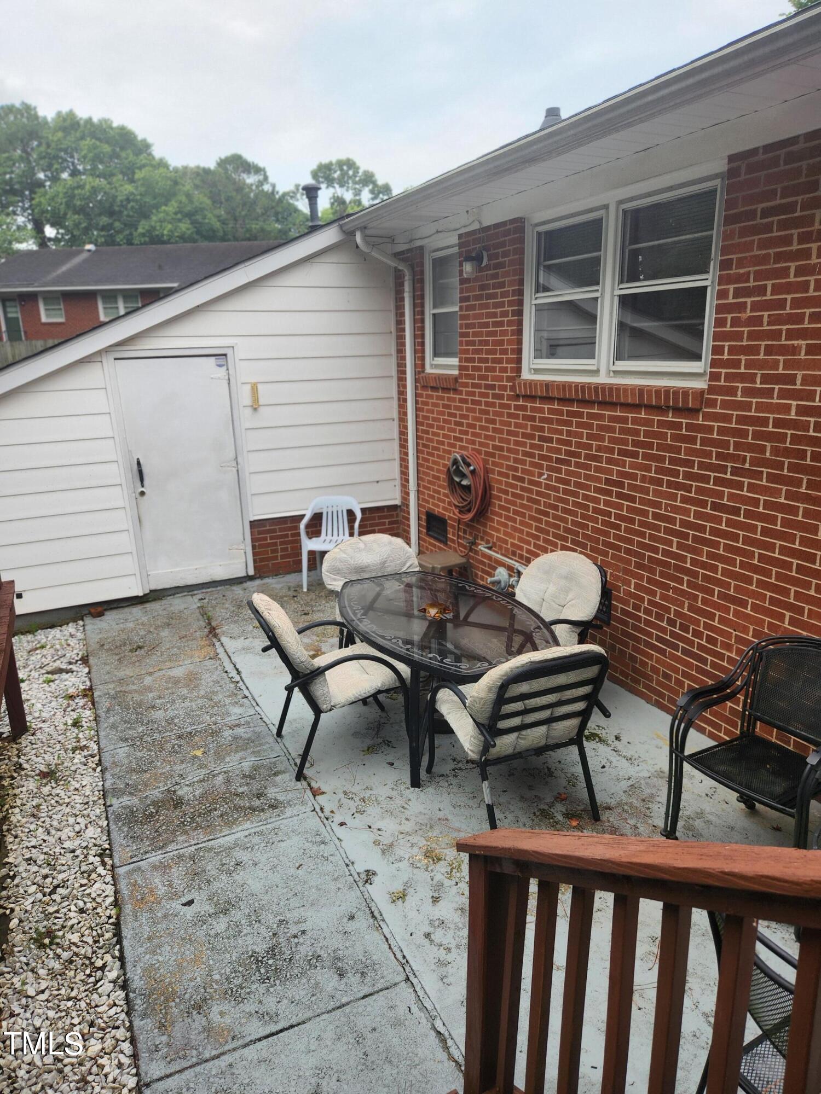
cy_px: 547
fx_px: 727
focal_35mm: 23
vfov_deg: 73.9
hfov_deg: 58.9
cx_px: 410
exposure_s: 1/450
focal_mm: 5.4
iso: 20
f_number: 1.8
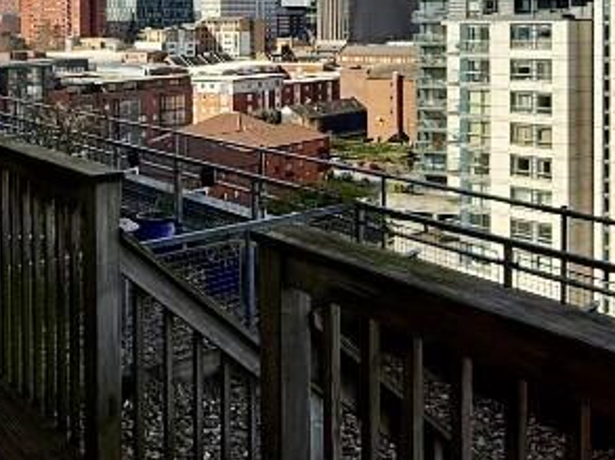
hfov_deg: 39.0
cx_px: 306
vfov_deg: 28.5
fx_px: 869
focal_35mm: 49
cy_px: 46
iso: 50
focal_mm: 2.22
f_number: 2.2
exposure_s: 1/2841
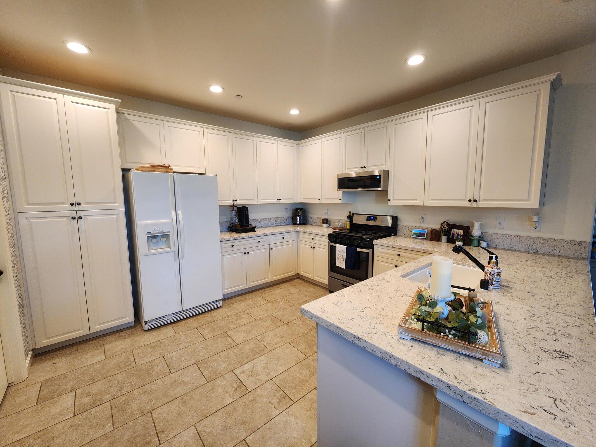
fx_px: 224
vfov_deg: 89.9
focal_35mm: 13
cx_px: 298
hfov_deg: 106.2
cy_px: 224
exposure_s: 1/60
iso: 125
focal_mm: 2.2
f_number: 2.2
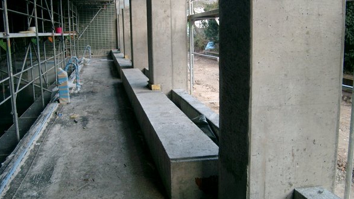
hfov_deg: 49.4
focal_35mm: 41
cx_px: 176
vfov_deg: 28.9
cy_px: 124
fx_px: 385
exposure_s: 1/60
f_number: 2.6
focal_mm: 7.6
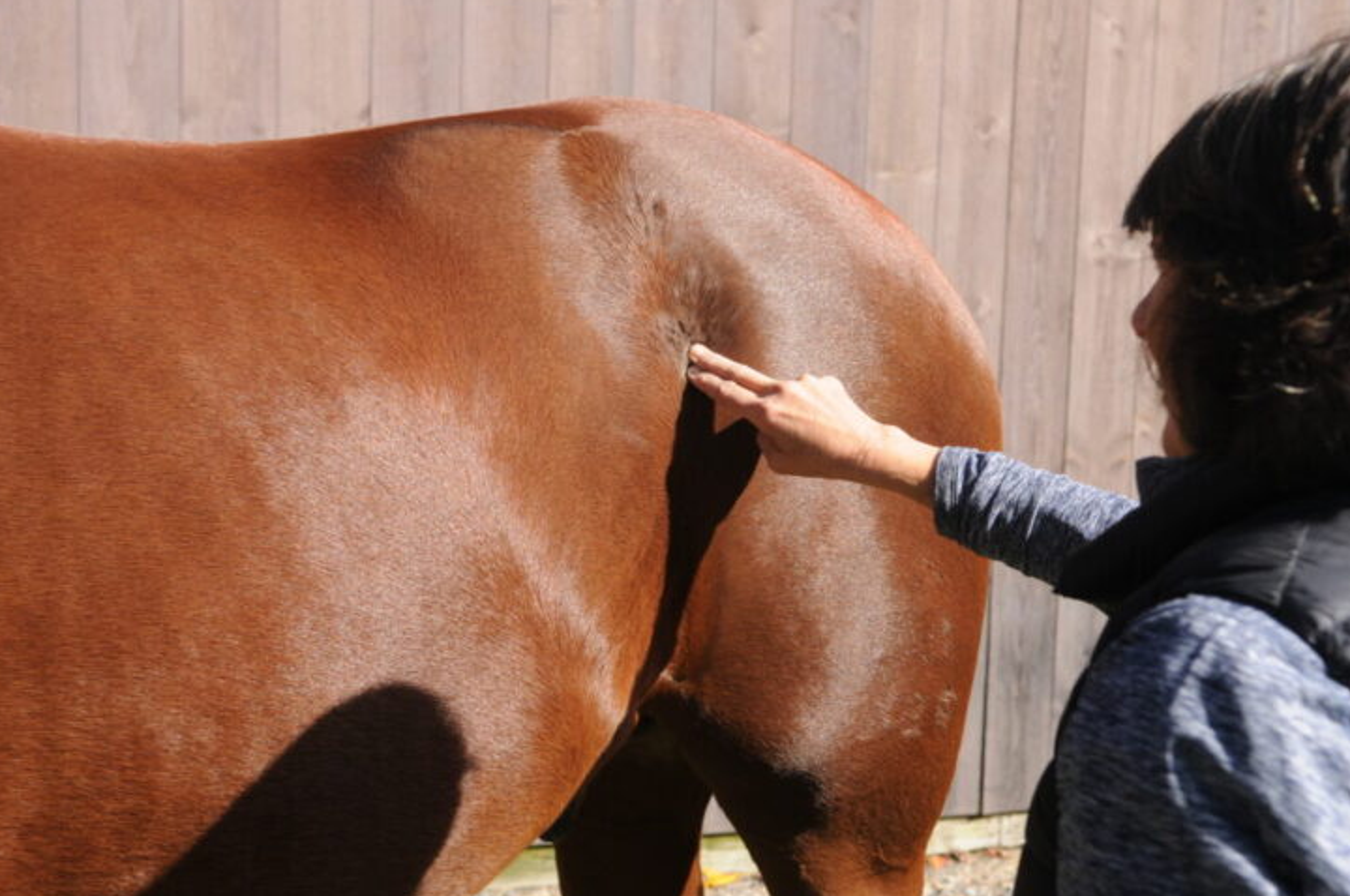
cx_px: 703
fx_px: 1798
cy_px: 454
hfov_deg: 41.2
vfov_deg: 28.0
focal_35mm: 48
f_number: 4.5
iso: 250
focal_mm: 30
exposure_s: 1/1000
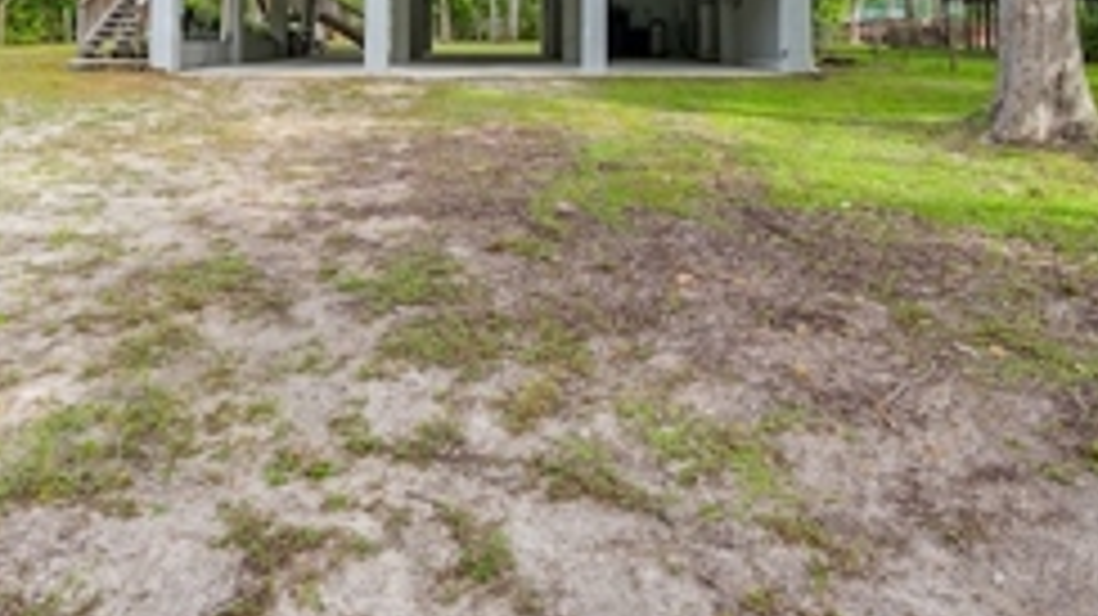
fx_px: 786
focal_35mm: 27
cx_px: 531
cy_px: -9
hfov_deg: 69.9
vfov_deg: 37.9
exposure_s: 1/2000
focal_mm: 14
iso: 400
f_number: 8
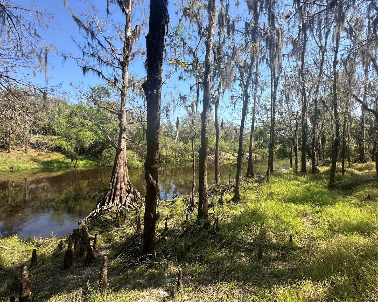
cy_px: 150
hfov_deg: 96.8
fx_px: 168
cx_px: 193
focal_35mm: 15
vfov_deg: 84.0
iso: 50
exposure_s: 1/836
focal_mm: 2.22
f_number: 2.2
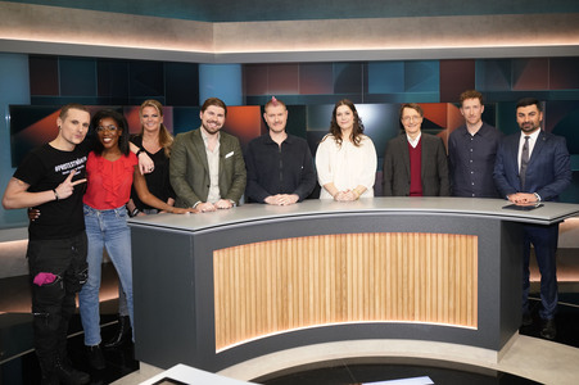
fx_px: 450
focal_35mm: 28
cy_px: 192
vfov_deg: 46.3
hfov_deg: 65.5
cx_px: 290
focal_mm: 28
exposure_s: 1/160
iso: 2000
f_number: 5
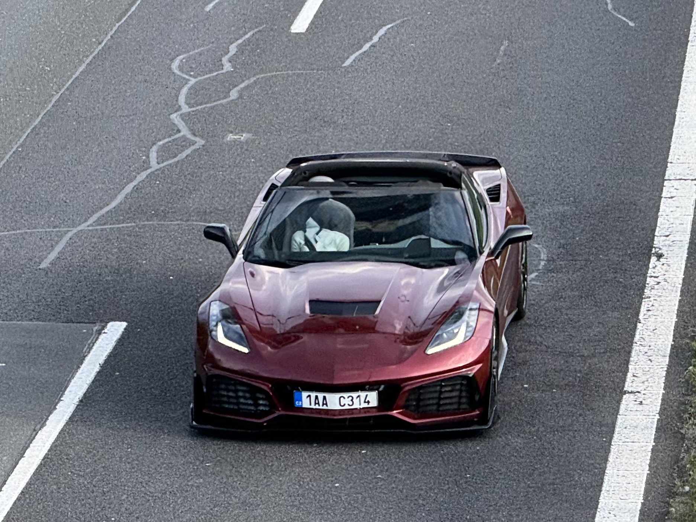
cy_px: 261
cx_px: 348
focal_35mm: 120
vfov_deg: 12.3
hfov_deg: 16.4
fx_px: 2413
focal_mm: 15.66
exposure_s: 1/267
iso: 50
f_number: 2.8
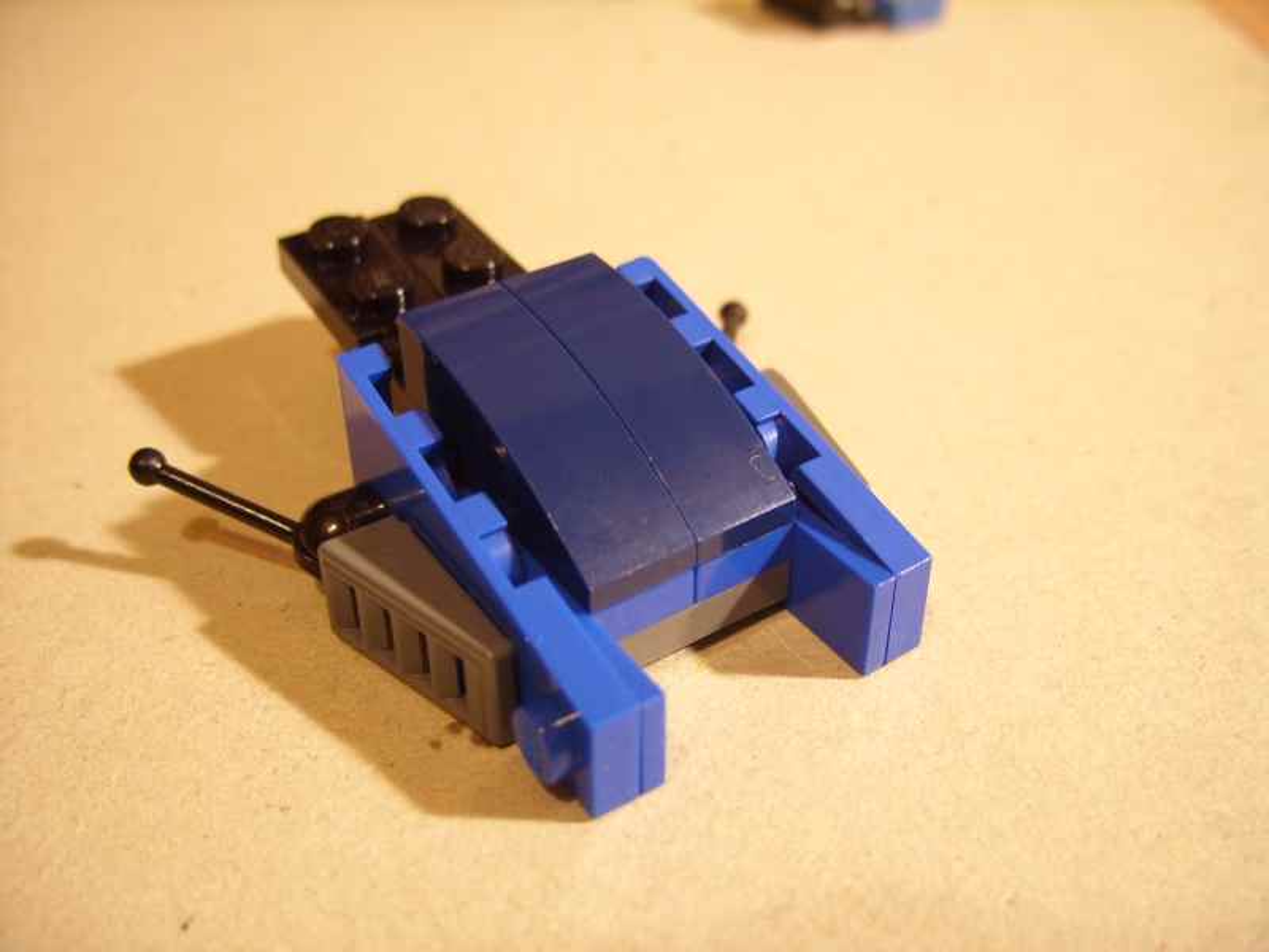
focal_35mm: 38
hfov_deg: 49.0
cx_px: 634
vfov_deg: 37.7
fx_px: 1393
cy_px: 476
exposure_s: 1
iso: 100
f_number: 2.8
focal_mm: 7.8
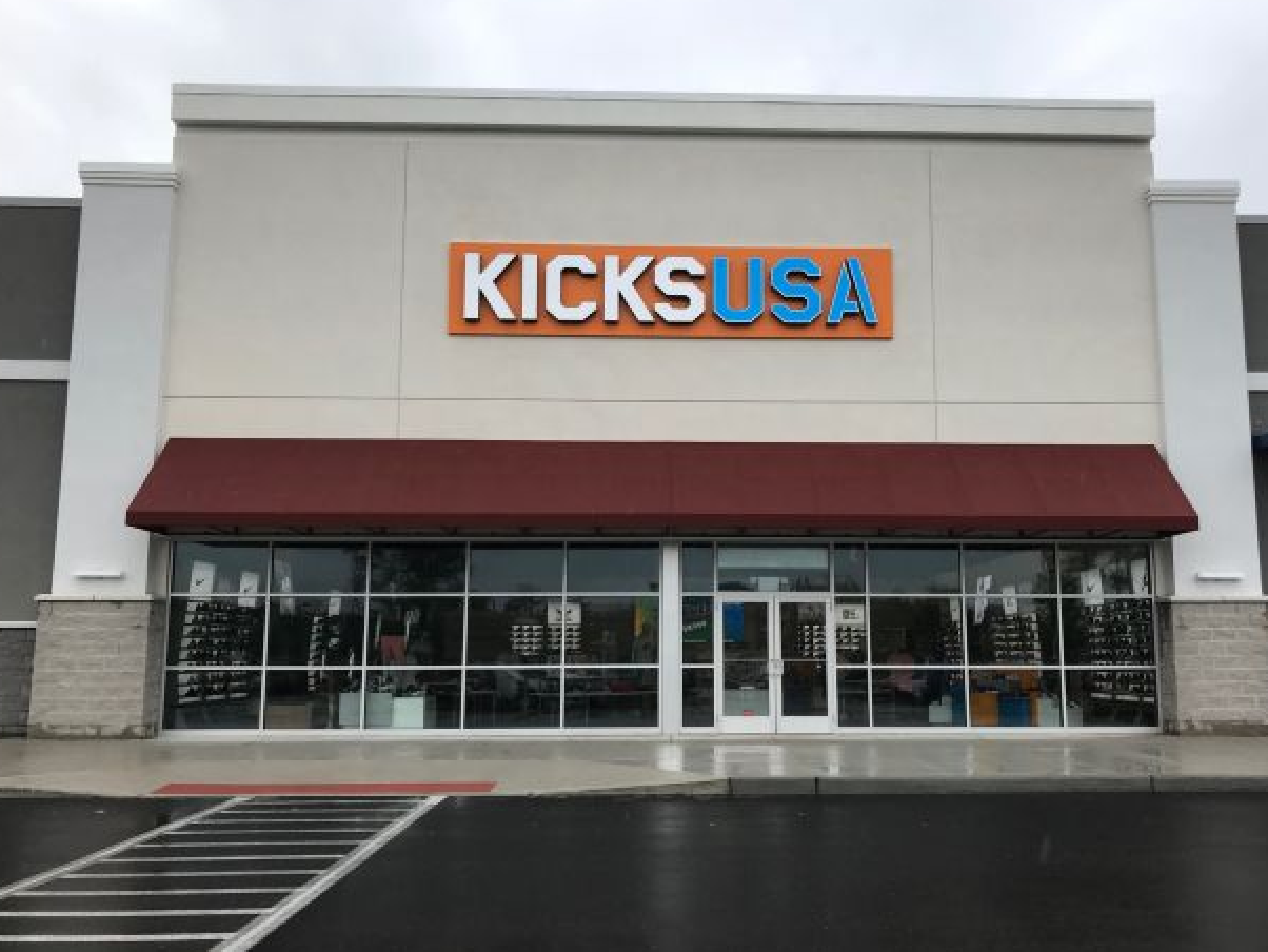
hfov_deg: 58.3
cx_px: 671
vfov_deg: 45.5
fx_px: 1136
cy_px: 495
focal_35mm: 31
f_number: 1.8
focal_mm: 3.99
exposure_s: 1/622
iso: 20
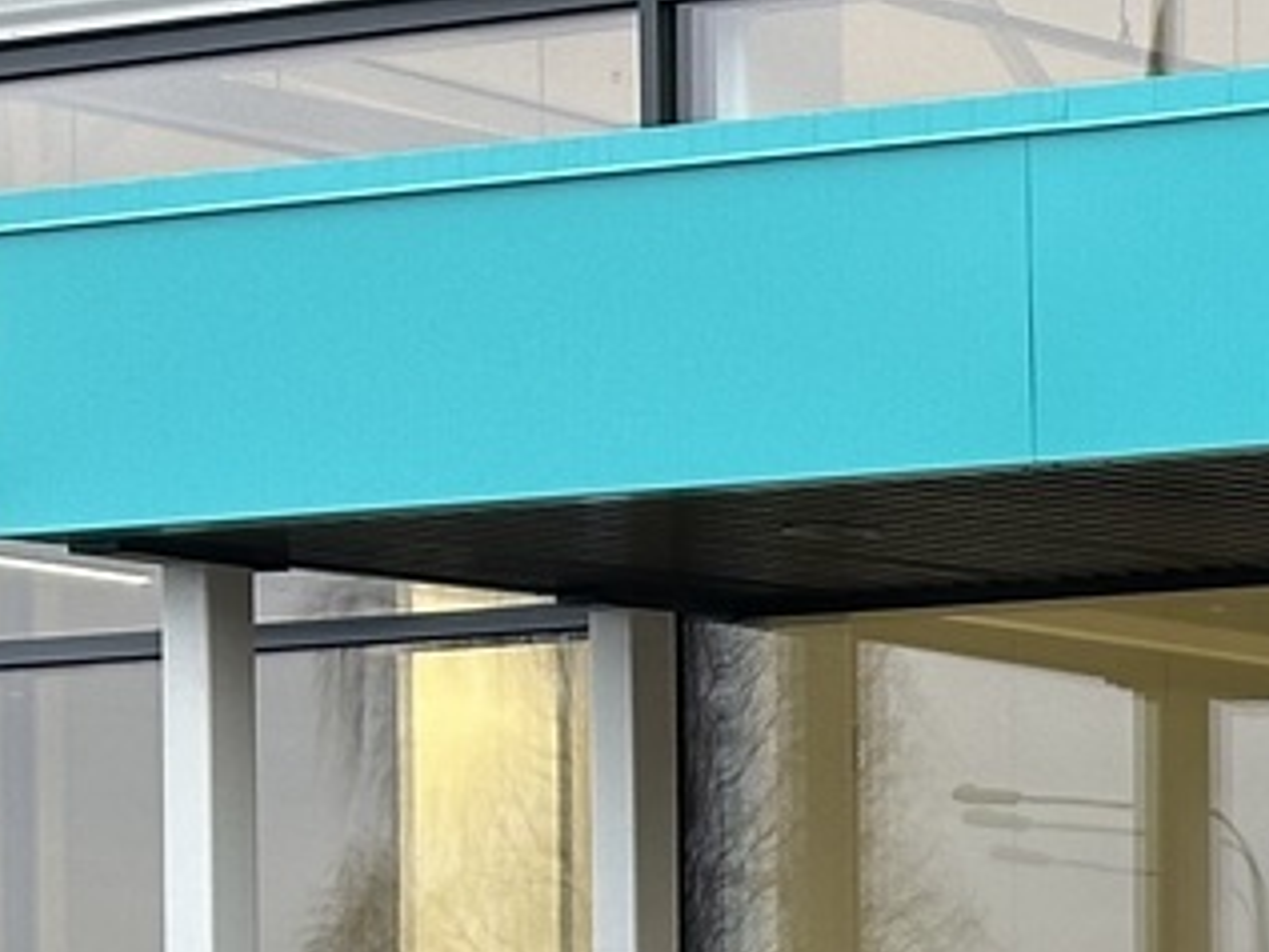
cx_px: 2714
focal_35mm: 218
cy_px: 1512
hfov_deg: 8.5
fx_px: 7995
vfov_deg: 6.7
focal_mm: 6.86
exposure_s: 1/100
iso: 64
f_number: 1.78
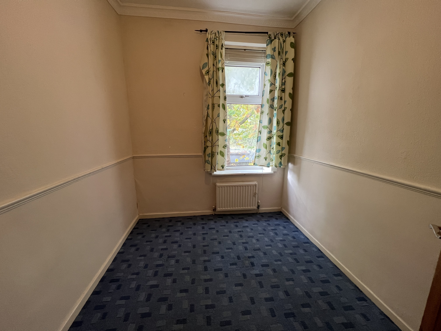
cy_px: 166
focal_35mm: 13
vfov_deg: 89.9
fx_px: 166
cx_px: 220
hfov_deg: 106.2
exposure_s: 1/100
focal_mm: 1.57
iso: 250
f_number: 1.8
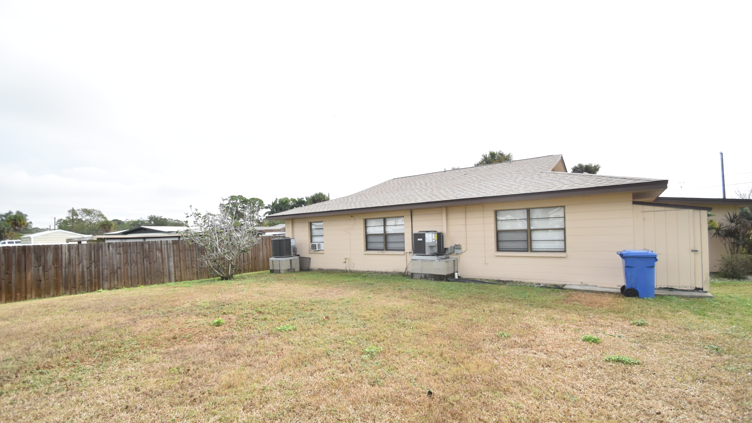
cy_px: 227
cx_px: 373
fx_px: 319
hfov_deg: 99.4
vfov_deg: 67.0
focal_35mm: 16
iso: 800
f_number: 3.5
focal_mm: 10
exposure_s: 1/4000
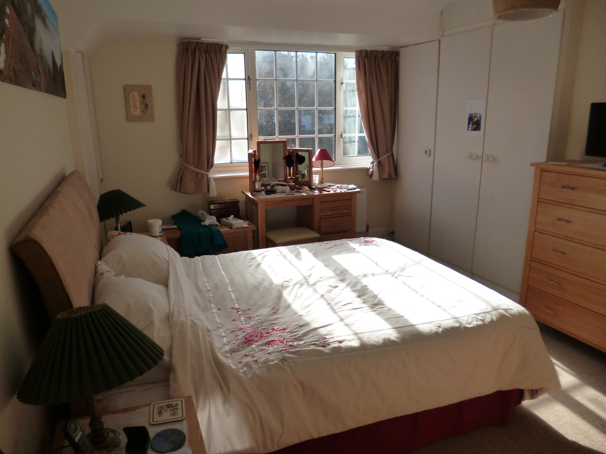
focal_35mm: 24
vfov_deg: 56.8
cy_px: 227
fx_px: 420
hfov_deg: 71.6
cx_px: 303
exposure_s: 1/500
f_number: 2.5
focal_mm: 4.3
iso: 160
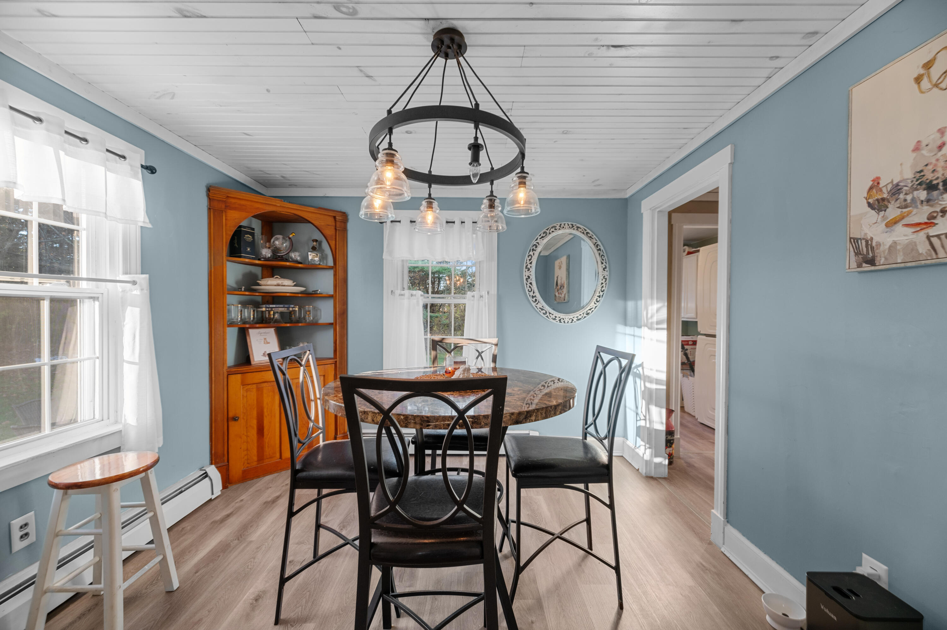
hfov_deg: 104.3
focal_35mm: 14
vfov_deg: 81.1
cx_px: 474
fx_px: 368
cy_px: 315
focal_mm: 14
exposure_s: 1/13
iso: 320
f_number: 7.1
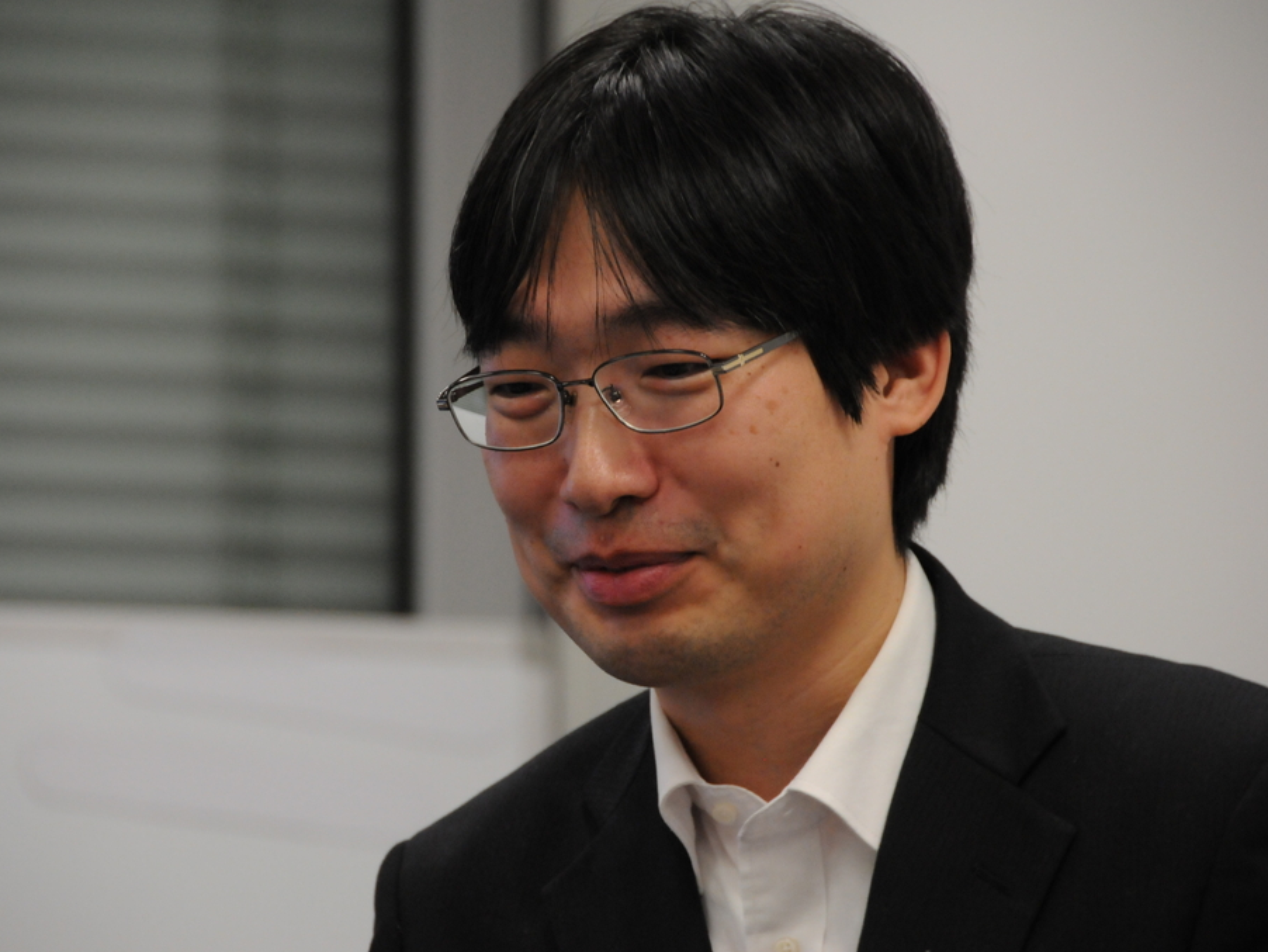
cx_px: 617
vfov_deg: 5.3
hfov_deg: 7.1
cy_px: 475
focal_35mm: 278
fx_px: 10186
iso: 1600
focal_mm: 170
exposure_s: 1/80
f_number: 5.6
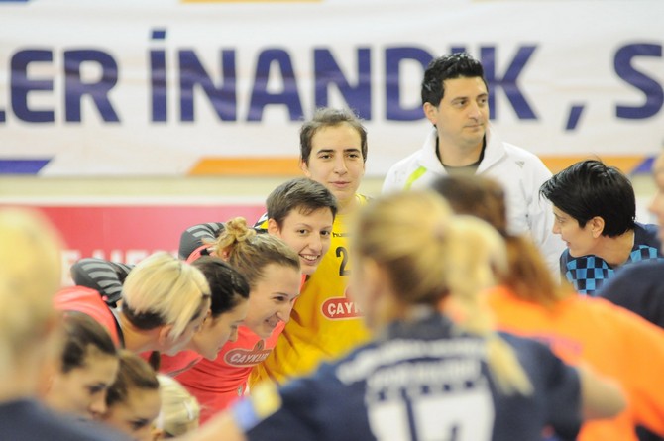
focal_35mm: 278
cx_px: 332
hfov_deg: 7.4
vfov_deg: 4.9
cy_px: 220
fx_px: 5112
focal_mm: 185
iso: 2000
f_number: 3.5
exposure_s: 1/160
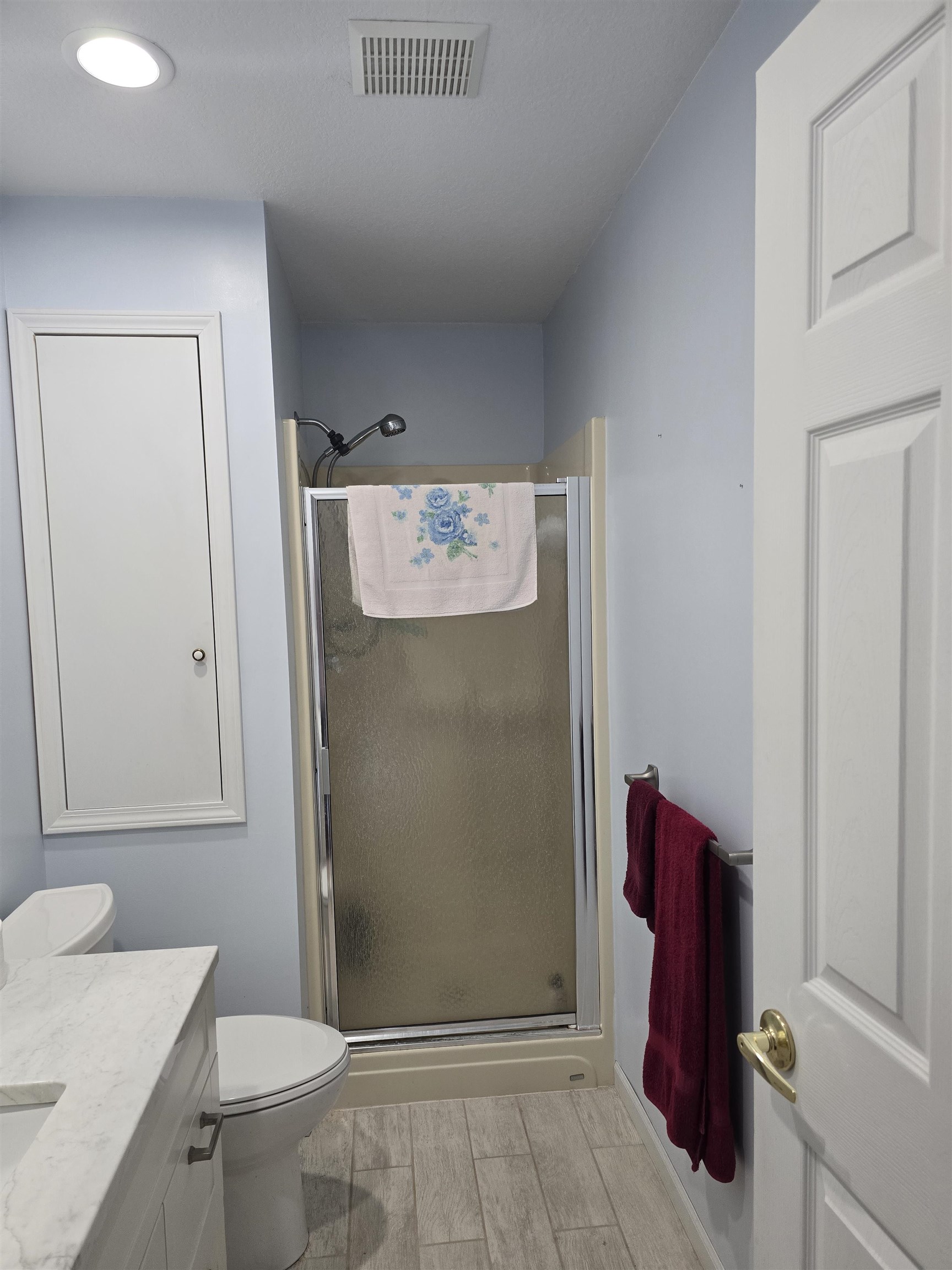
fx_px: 843
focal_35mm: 23
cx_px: 476
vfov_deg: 73.9
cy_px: 635
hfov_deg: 58.9
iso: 200
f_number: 1.7
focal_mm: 6.3
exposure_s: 1/120
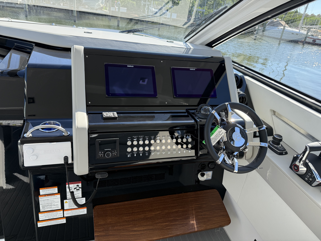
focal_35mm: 24
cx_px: 160
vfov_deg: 56.8
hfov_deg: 71.6
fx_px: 223
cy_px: 120
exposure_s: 1/1314
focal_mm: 6.76
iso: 100
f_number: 1.78
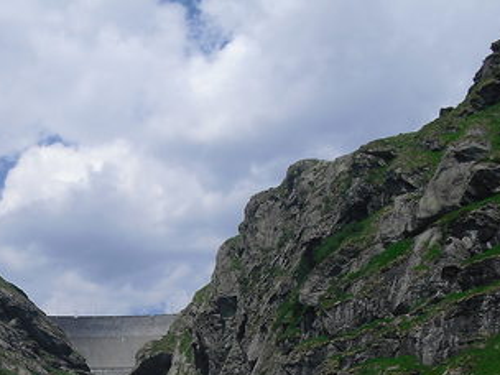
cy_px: 357
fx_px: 1026
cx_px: 110
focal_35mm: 71
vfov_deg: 20.2
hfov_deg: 26.9
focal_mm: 6.3
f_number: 7.8
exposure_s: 1/320
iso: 64
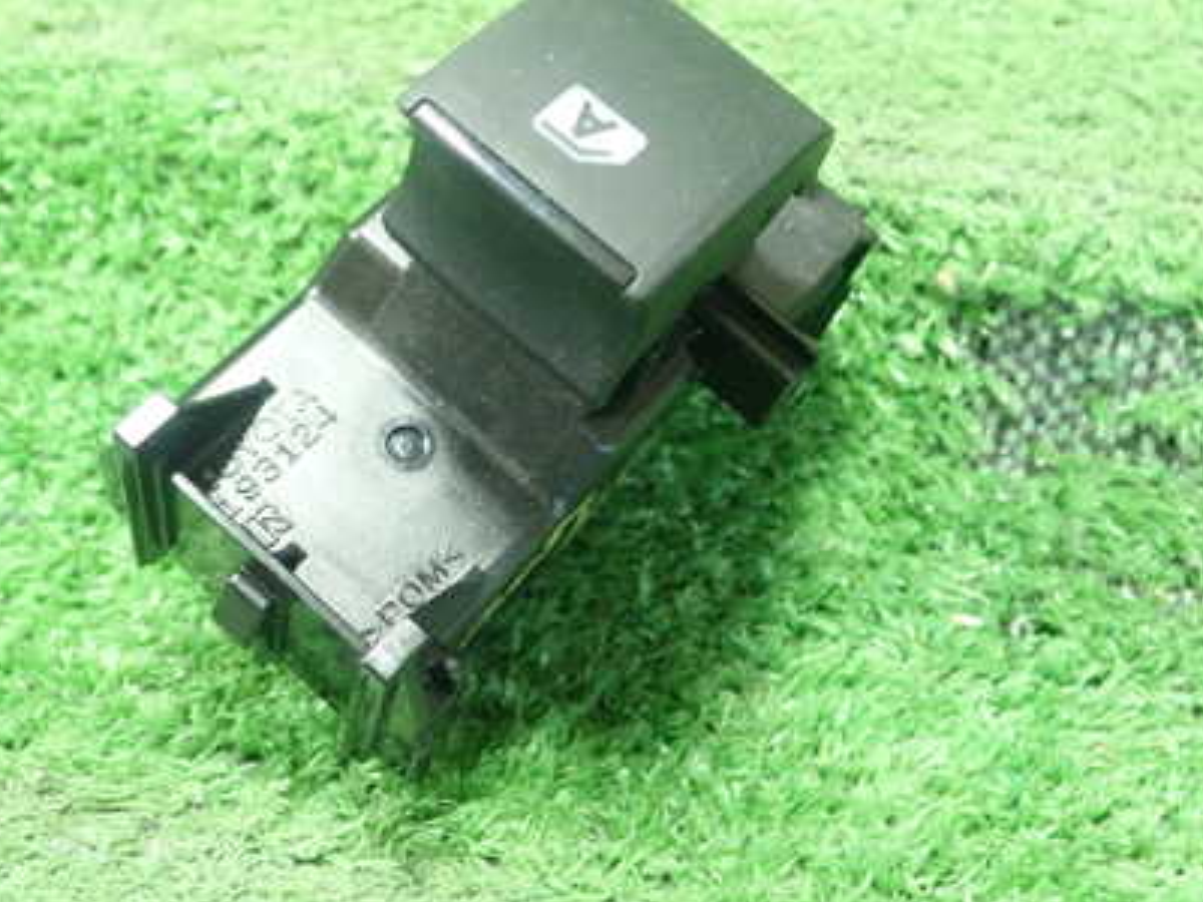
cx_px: 565
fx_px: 1564
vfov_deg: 32.0
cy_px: 313
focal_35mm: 45
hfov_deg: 42.1
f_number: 2.3
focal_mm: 5.5
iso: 800
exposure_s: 1/80
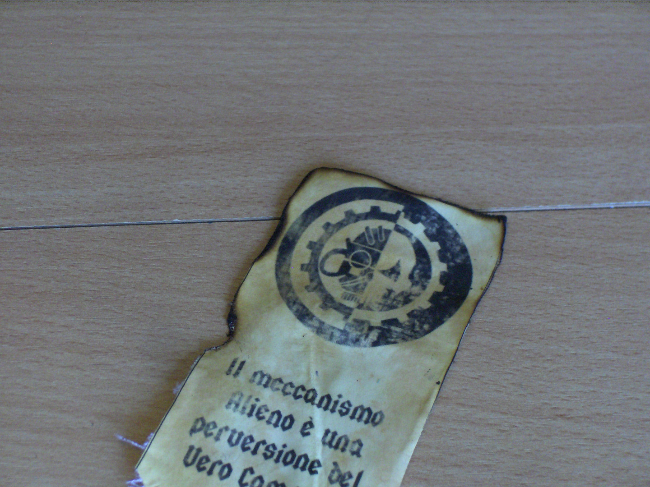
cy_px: 244
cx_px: 325
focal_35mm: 105
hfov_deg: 18.7
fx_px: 1972
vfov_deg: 14.1
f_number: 4.8
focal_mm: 17.39
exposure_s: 1/27.4
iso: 200
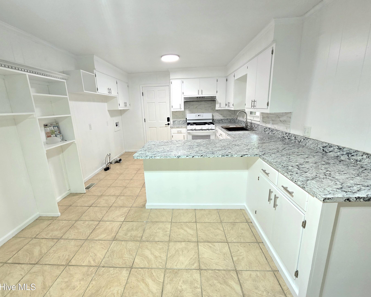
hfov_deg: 100.6
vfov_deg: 88.0
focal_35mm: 14
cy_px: 147
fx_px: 154
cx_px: 175
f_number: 2.2
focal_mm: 2.2
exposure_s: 1/60.2
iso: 160
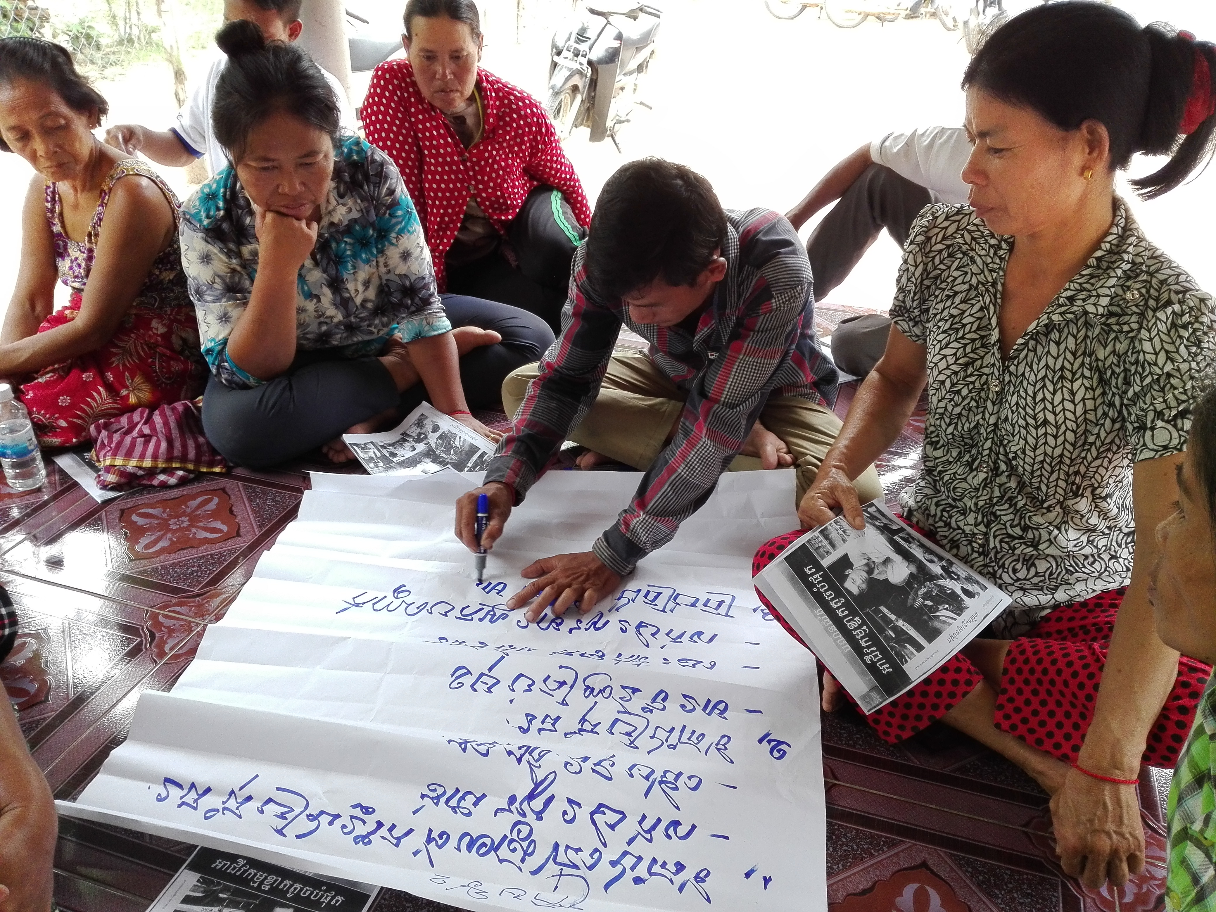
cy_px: 456
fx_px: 948
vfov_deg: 51.4
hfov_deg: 65.3
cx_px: 608
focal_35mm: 27
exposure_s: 1/33
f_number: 2
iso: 190
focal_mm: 3.79
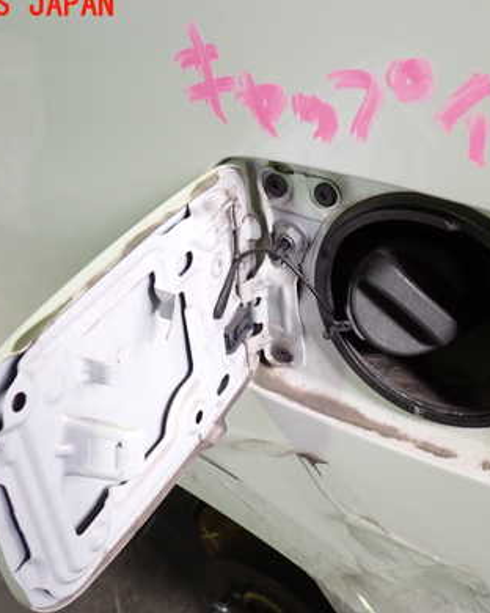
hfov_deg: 33.3
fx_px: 816
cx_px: 300
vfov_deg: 41.1
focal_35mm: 45
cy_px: 340
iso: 200
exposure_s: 1/50
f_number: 2.3
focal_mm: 5.4
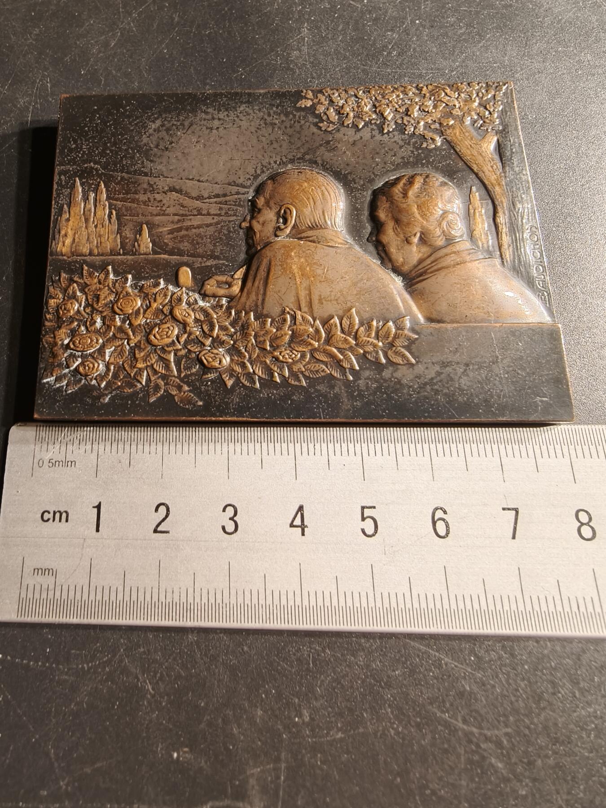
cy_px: 404
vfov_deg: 73.9
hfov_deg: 58.9
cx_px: 303
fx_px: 537
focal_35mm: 23
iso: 250
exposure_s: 1/100
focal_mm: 2.32
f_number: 2
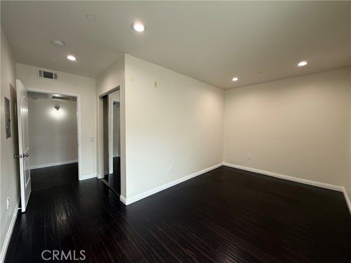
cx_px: 176
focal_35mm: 14
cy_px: 132
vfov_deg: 85.7
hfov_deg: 102.1
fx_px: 142
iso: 125
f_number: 2.2
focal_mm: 2.22
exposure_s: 1/120
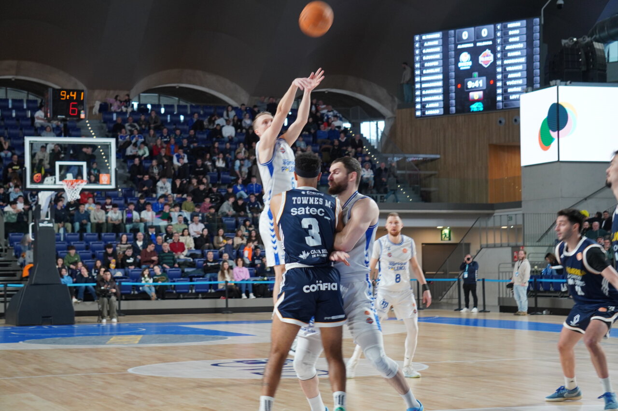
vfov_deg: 16.5
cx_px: 309
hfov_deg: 24.6
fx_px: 1415
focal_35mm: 82
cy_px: 206
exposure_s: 1/160
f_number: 4.5
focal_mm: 55
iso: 1000
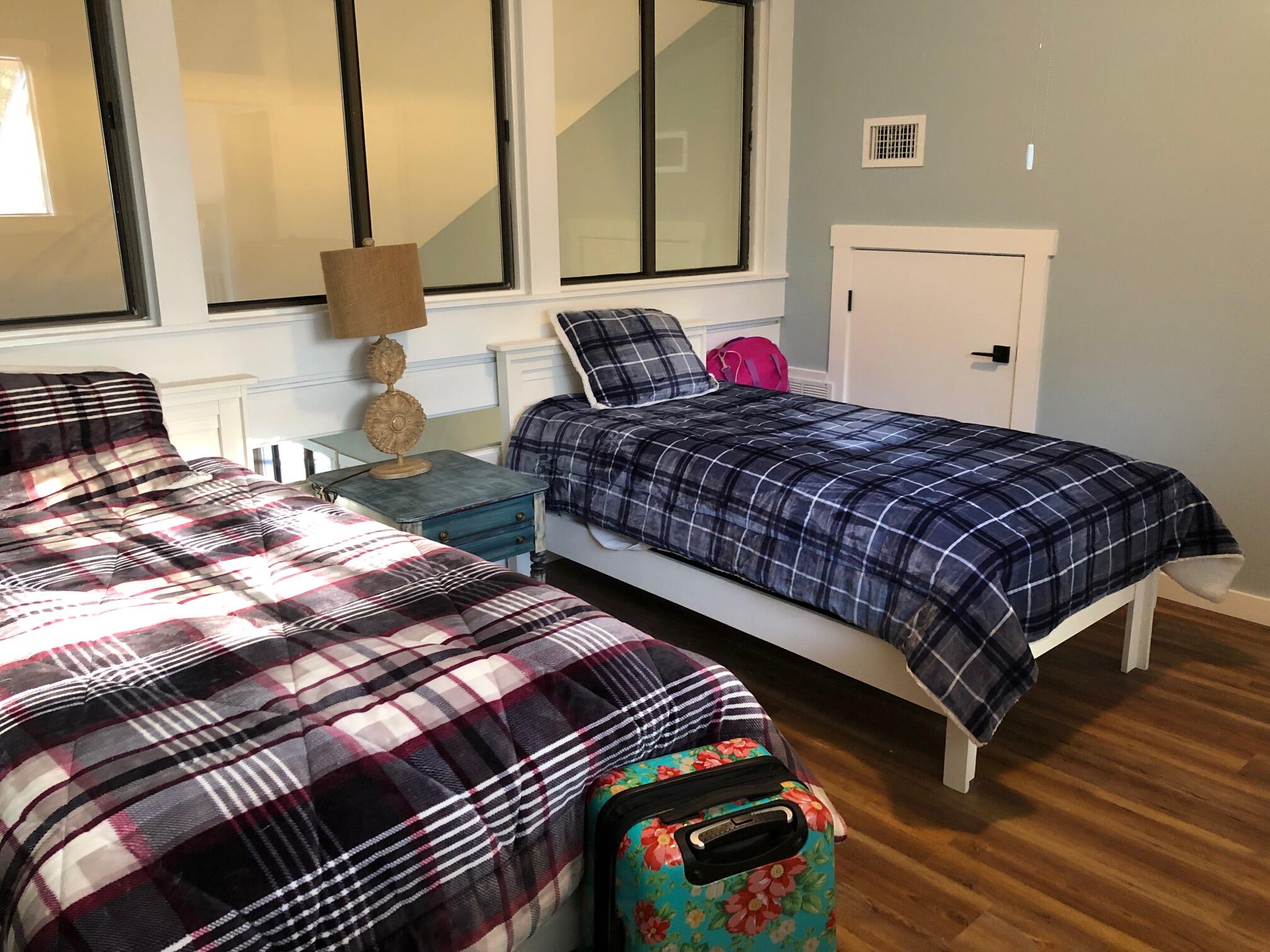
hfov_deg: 63.4
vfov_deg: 49.7
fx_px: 1027
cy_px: 476
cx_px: 635
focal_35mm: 28
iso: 64
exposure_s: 1/15
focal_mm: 4
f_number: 1.8
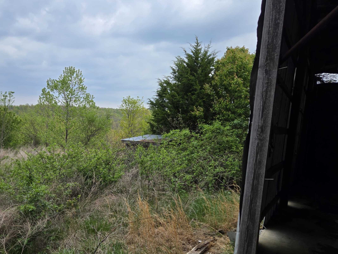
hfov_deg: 54.5
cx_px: 119
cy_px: 136
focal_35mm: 33
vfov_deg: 42.9
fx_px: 322
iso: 25
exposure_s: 1/466
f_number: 1.8
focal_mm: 5.4
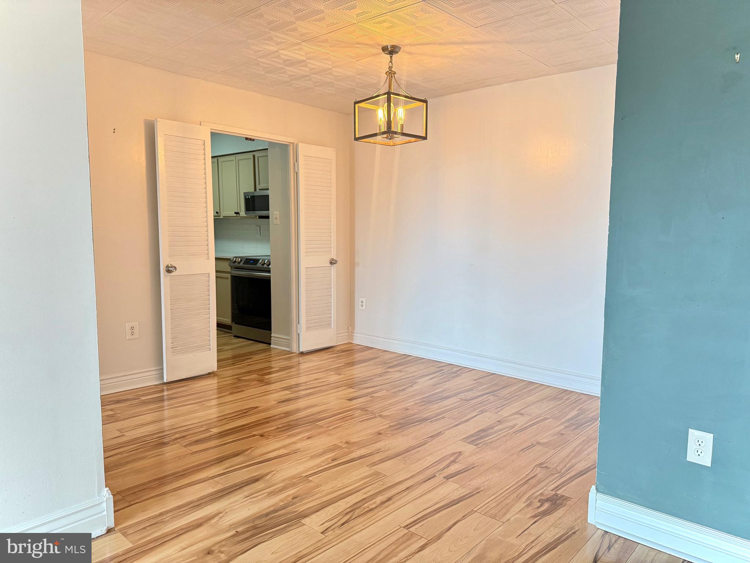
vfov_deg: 56.8
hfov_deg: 71.6
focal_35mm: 24
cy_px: 282
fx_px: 520
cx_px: 375
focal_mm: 6.76
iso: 320
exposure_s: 1/120
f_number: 1.78
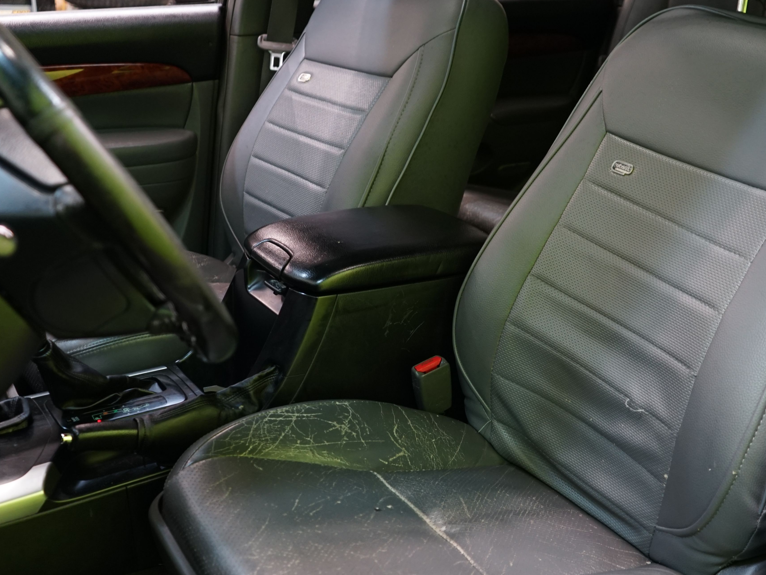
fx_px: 1040
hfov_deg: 40.1
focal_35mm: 47
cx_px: 491
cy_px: 375
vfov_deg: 30.7
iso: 800
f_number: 3.5
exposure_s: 1/30
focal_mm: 28
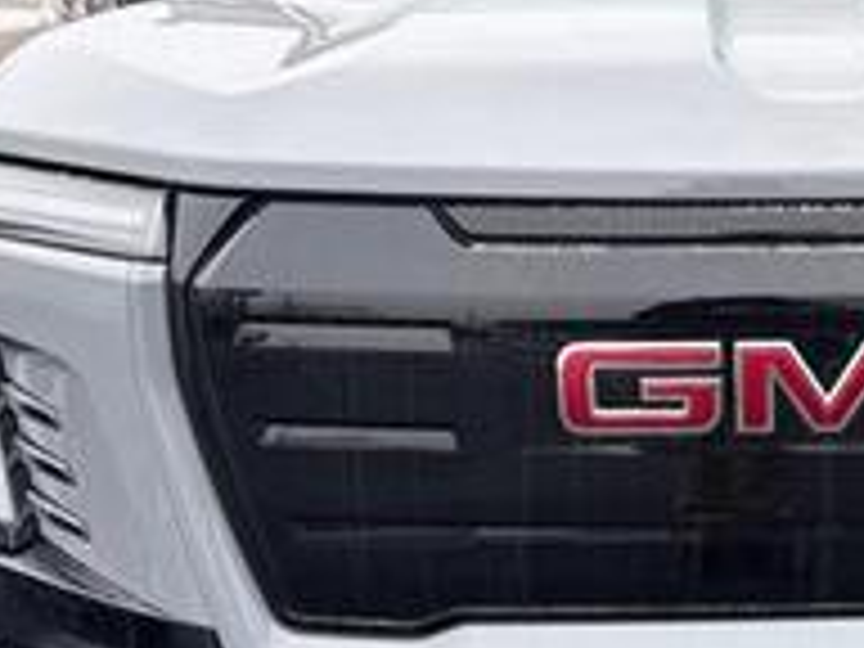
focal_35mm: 63
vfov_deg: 23.2
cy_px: 436
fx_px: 1572
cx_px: 792
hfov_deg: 29.4
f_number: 1.78
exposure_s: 1/920
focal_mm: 6.76
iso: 80
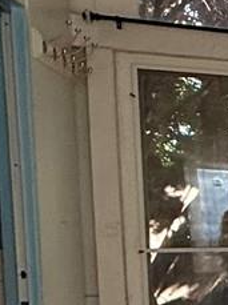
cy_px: 276
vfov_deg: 19.7
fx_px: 863
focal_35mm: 98
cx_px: 896
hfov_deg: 8.3
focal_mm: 2.22
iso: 100
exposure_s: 1/120
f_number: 2.2
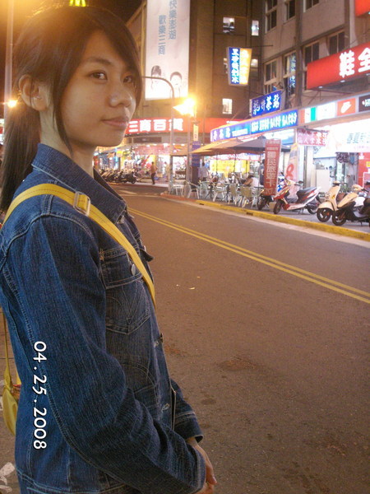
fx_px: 527
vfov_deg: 50.1
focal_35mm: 37
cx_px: 185
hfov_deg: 38.7
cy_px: 247
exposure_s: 1/10
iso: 160
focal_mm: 7.7
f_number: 3.5
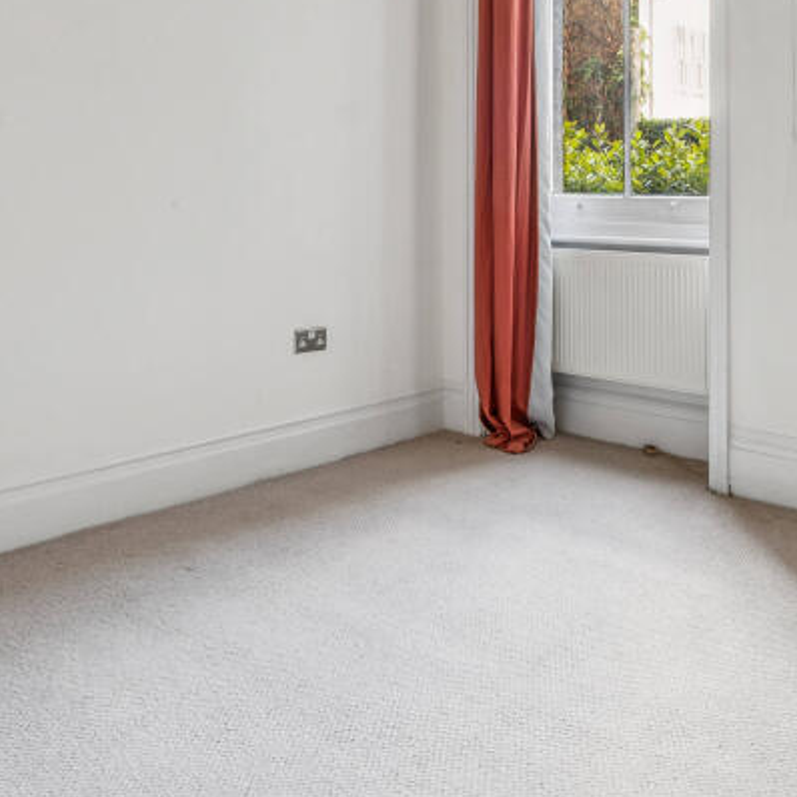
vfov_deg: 45.2
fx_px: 912
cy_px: 175
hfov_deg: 47.0
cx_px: 463
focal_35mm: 35
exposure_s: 1/6
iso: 400
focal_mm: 16
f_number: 11
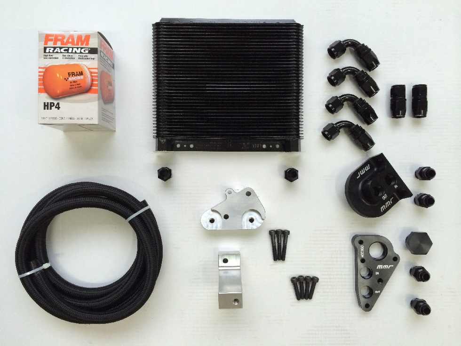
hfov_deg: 60.0
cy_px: 173
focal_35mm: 30
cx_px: 230
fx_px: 400
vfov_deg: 46.8
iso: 64
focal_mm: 4.12
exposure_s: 1/30
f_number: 2.2
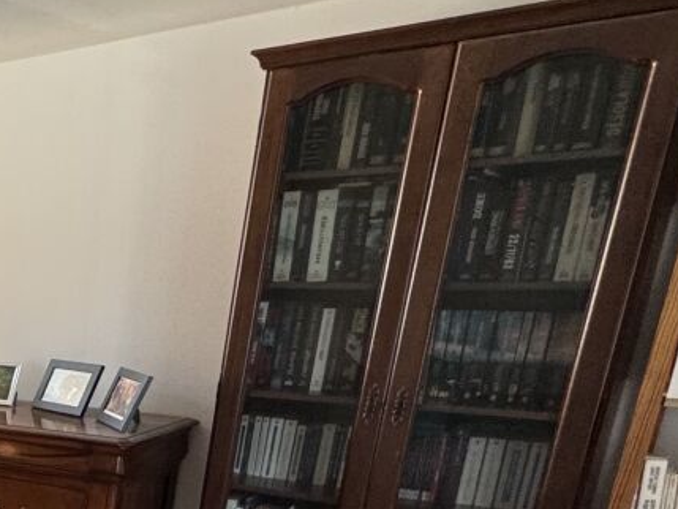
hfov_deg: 27.0
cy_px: 531
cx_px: -362
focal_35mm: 47
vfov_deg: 28.6
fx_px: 921
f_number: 2.2
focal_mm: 2.22
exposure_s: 1/100
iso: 250
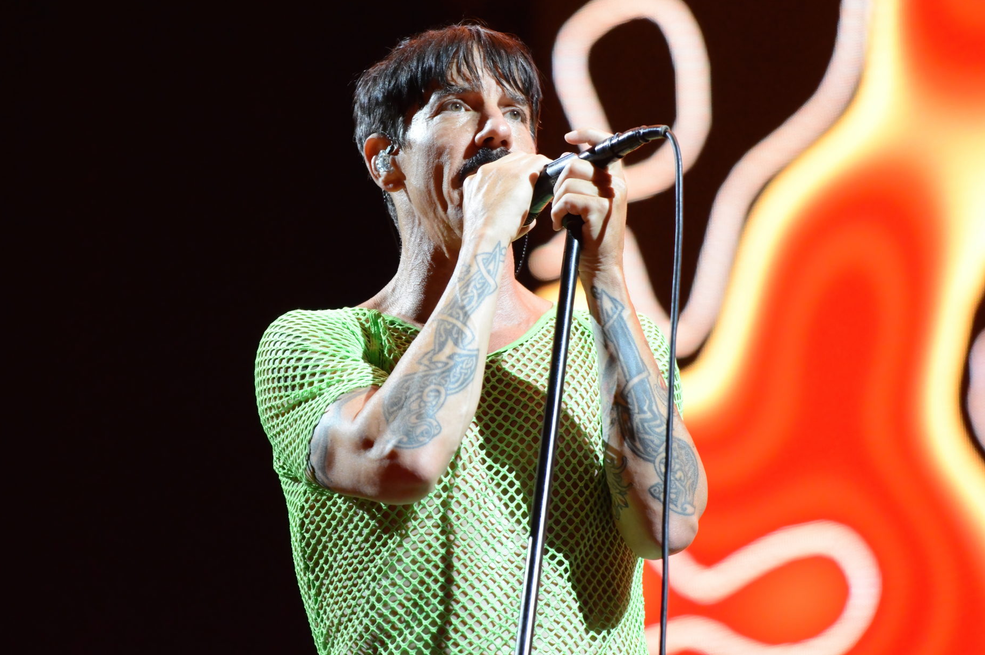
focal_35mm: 251
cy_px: 319
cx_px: 479
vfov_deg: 5.5
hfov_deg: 8.2
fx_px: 6862
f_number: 2.8
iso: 3200
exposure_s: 1/1250
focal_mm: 160
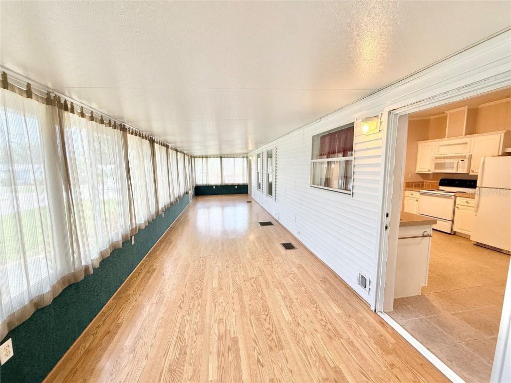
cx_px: 256
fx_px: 207
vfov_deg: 85.7
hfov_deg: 102.1
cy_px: 192
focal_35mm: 14
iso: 100
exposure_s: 1/99
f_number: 2.2
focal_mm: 2.22
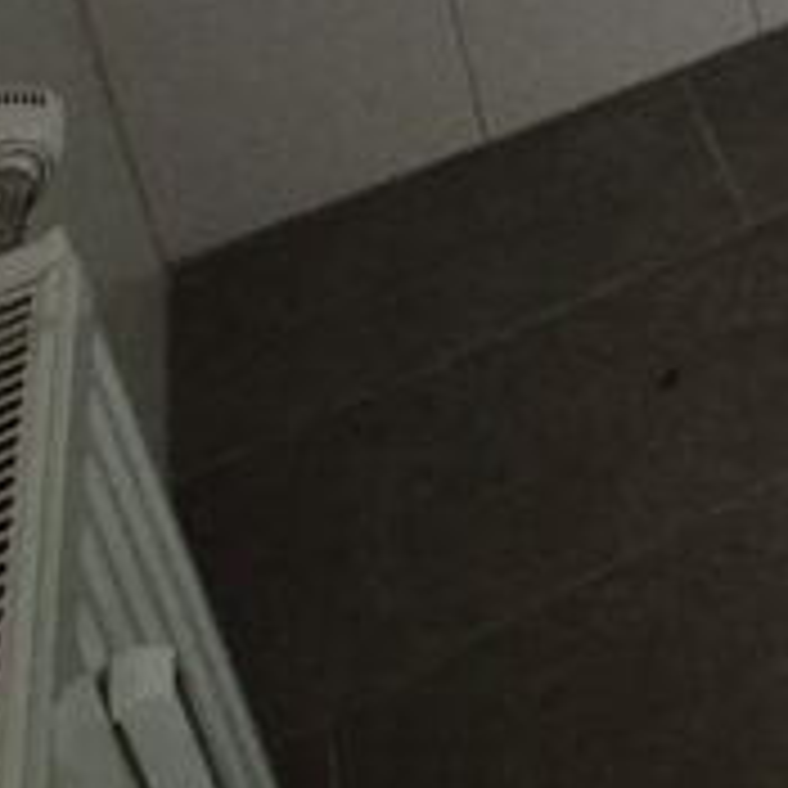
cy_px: -594
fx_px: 1520
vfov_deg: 20.9
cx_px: 1268
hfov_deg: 22.3
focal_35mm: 59
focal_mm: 2.2
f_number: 2.2
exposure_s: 1/25
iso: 1600
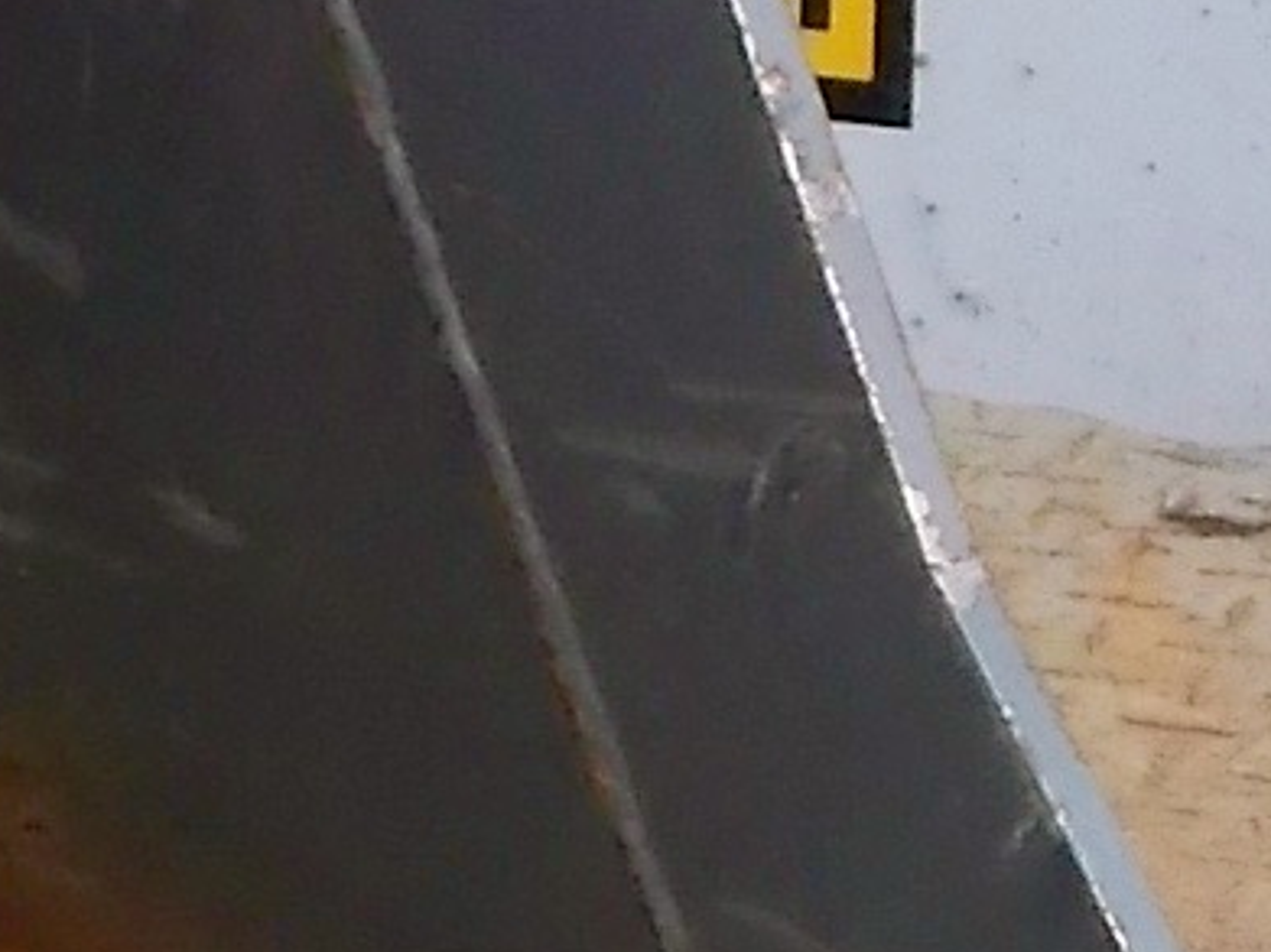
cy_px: 465
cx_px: -517
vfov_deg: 3.9
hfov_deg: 5.1
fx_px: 14095
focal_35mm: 384
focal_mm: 11.8
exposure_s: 1/30
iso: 200
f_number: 5.3
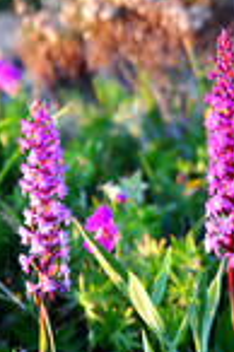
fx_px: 2814
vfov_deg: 7.2
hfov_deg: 4.8
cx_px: 148
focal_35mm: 288
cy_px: 215
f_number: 4.5
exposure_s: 1/200
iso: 800
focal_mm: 70
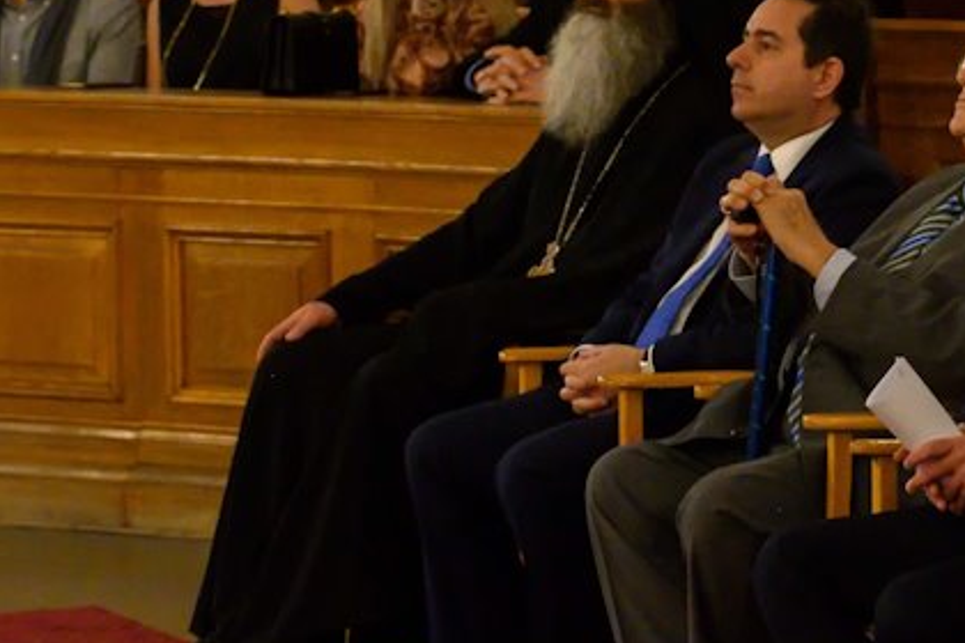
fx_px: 6674
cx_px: 921
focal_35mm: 249
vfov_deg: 5.5
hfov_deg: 8.2
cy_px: 253
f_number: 10
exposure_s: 1/100
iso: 6400
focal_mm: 116
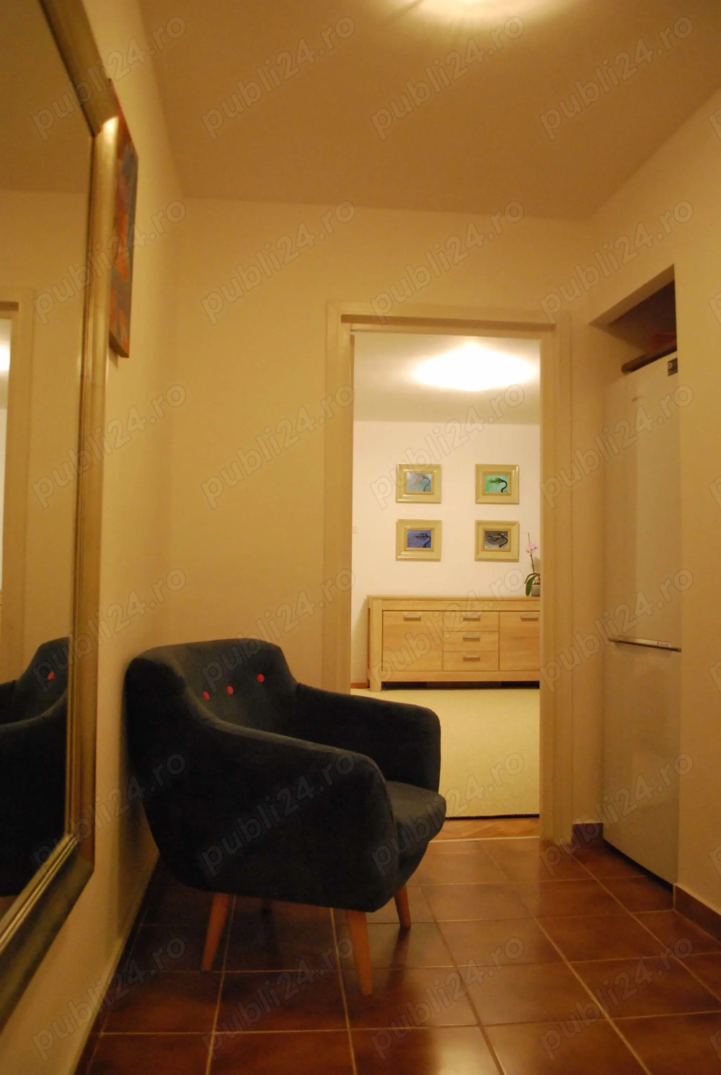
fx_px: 807
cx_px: 360
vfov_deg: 67.3
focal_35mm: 27
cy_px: 538
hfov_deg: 48.1
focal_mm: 18
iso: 1600
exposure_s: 1/20
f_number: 3.5
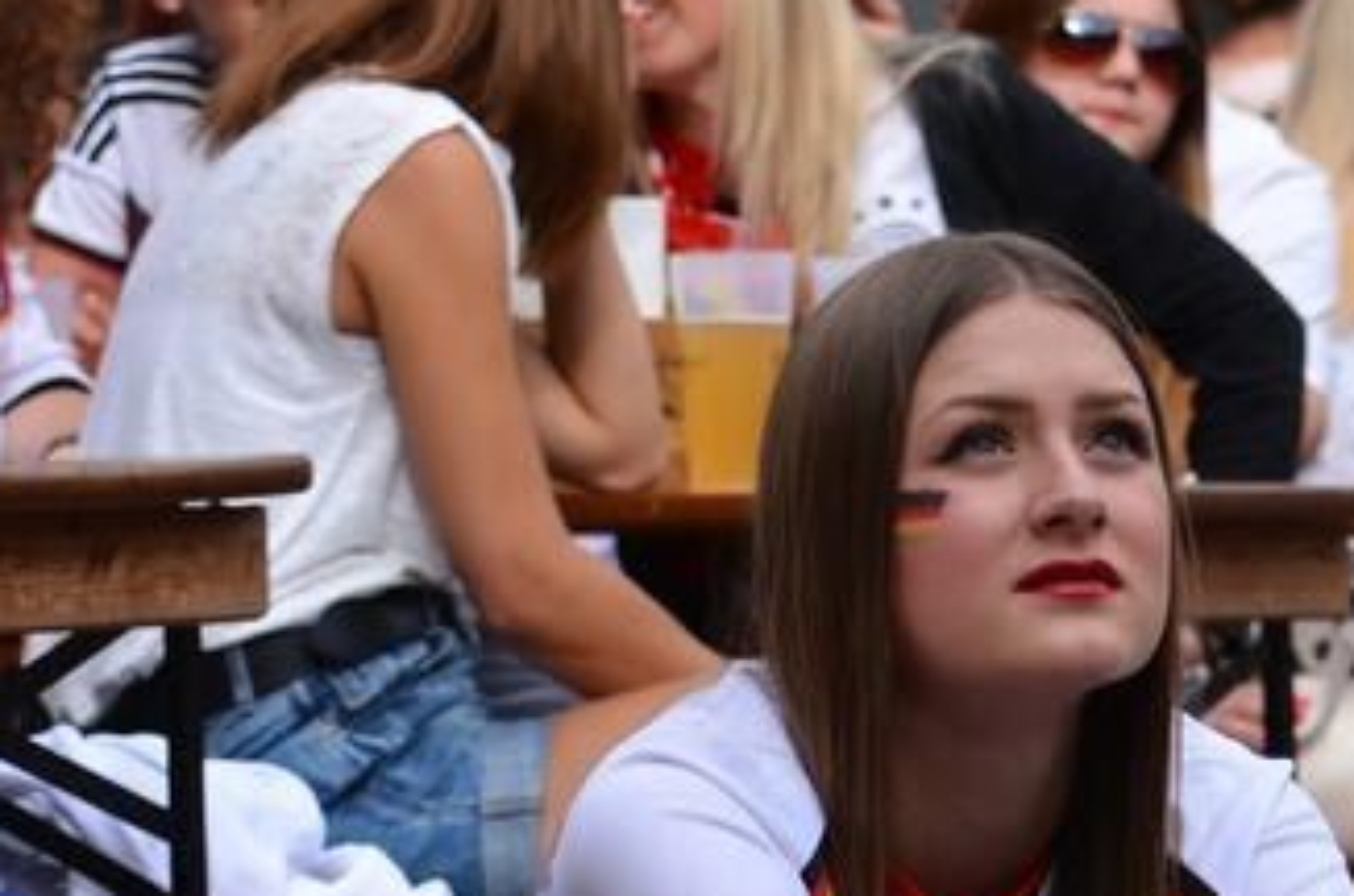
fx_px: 12087
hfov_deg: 6.4
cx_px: 802
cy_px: 1269
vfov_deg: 4.2
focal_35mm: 322
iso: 200
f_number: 4.5
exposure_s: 1/640
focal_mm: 70
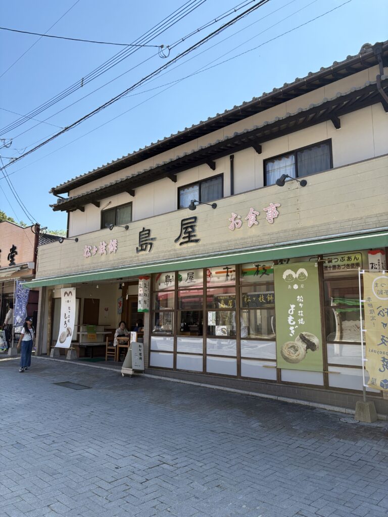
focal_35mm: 26
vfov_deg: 67.3
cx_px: 194
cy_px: 258
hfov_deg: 53.1
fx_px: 389
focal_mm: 5.96
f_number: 1.6
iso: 50
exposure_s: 1/2364
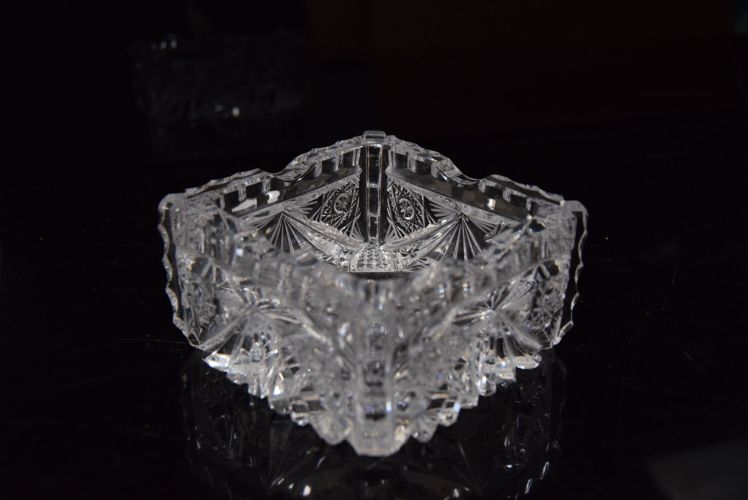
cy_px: 250
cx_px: 374
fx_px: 936
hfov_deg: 43.6
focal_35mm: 45
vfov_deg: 29.9
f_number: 6.3
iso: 1600
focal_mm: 30
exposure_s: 1/160
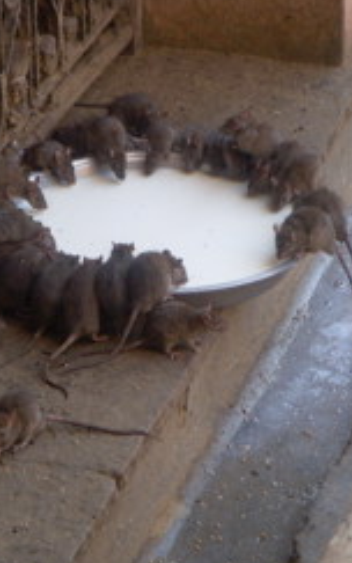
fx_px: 3053
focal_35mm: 199
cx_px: 130
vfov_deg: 10.5
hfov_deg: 6.6
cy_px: 273
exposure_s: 1/100
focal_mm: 18.9
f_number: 4.2
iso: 200
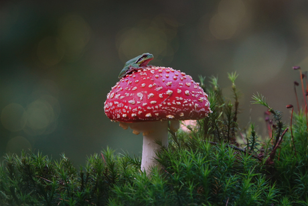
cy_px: 103
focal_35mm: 600
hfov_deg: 3.4
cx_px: 154
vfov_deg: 2.3
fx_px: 5135
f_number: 4
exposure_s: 1/160
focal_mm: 220
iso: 400
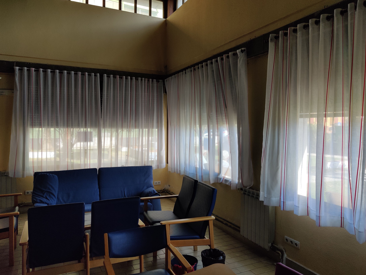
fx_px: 285
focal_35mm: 27
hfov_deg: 65.3
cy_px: 138
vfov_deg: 51.4
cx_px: 183
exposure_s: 1/443
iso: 100
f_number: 1.75
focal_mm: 4.75
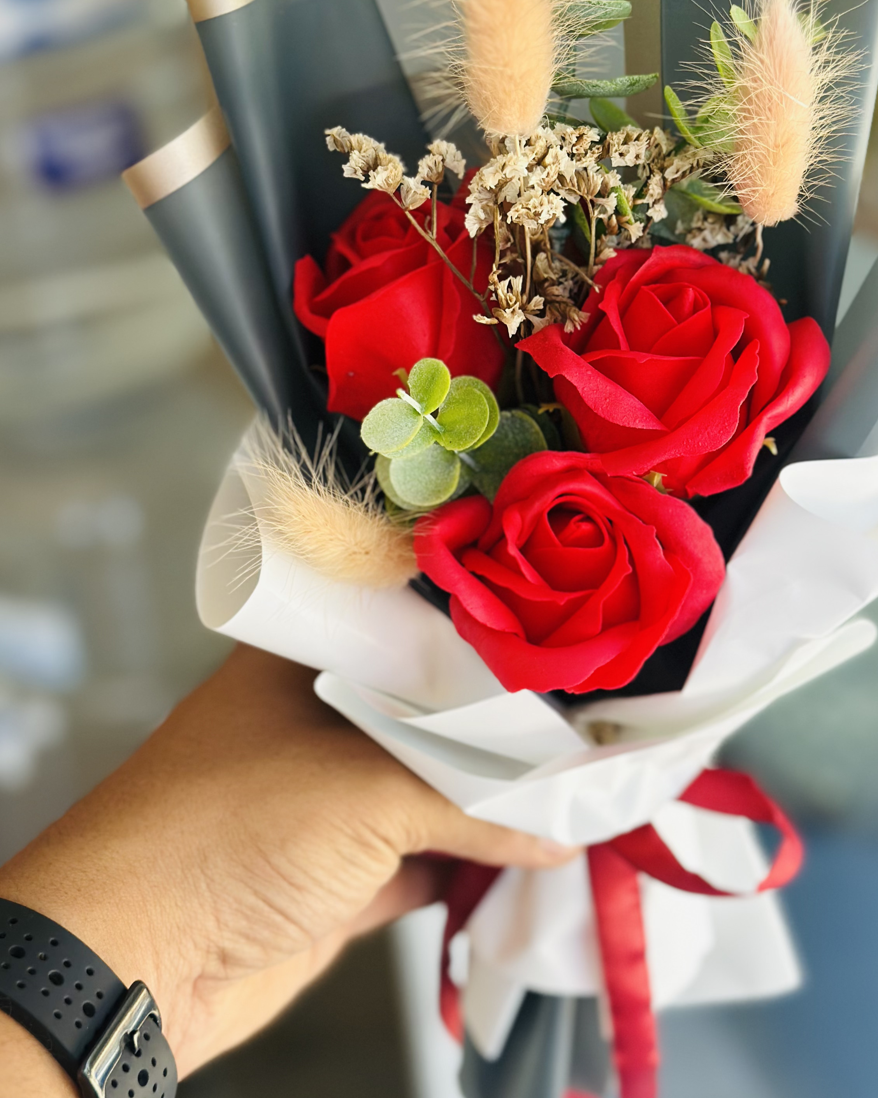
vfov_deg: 28.3
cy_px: 514
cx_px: 551
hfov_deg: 22.8
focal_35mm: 67
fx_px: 2176
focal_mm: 6.86
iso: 100
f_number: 1.78
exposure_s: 1/171
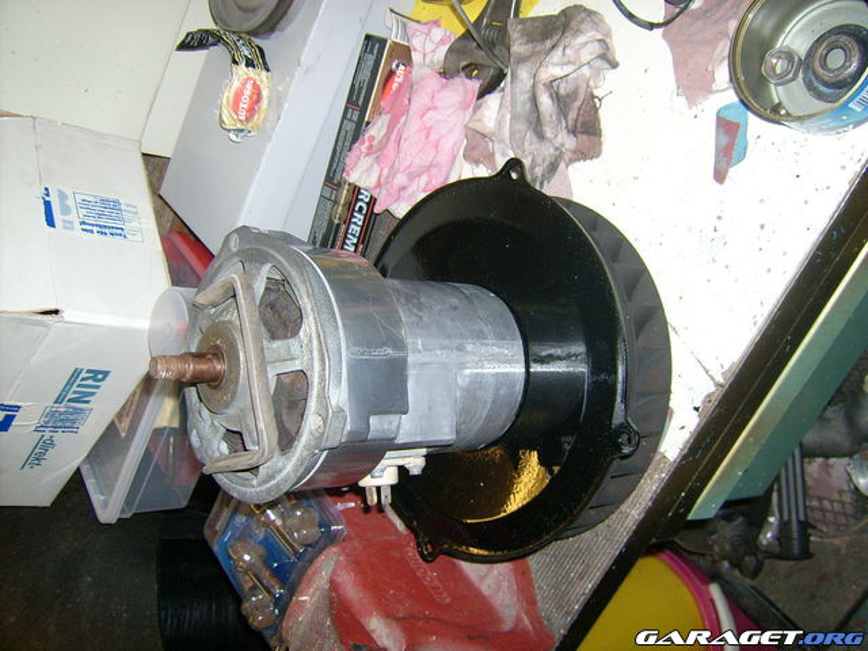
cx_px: 434
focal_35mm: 35
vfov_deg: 40.7
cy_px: 326
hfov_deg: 52.6
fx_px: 878
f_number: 2.8
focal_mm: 5.95
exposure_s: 1/60
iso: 100
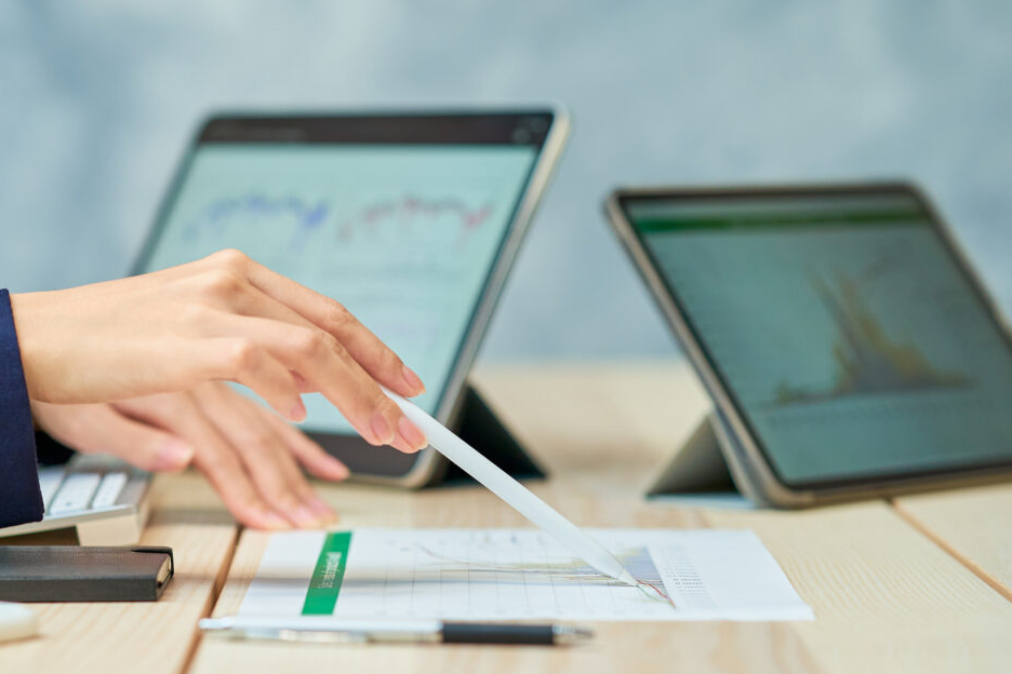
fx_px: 2614
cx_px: 504
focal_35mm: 93
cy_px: 362
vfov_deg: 14.7
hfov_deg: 21.9
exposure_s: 1/160
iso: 400
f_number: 2.5
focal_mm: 85
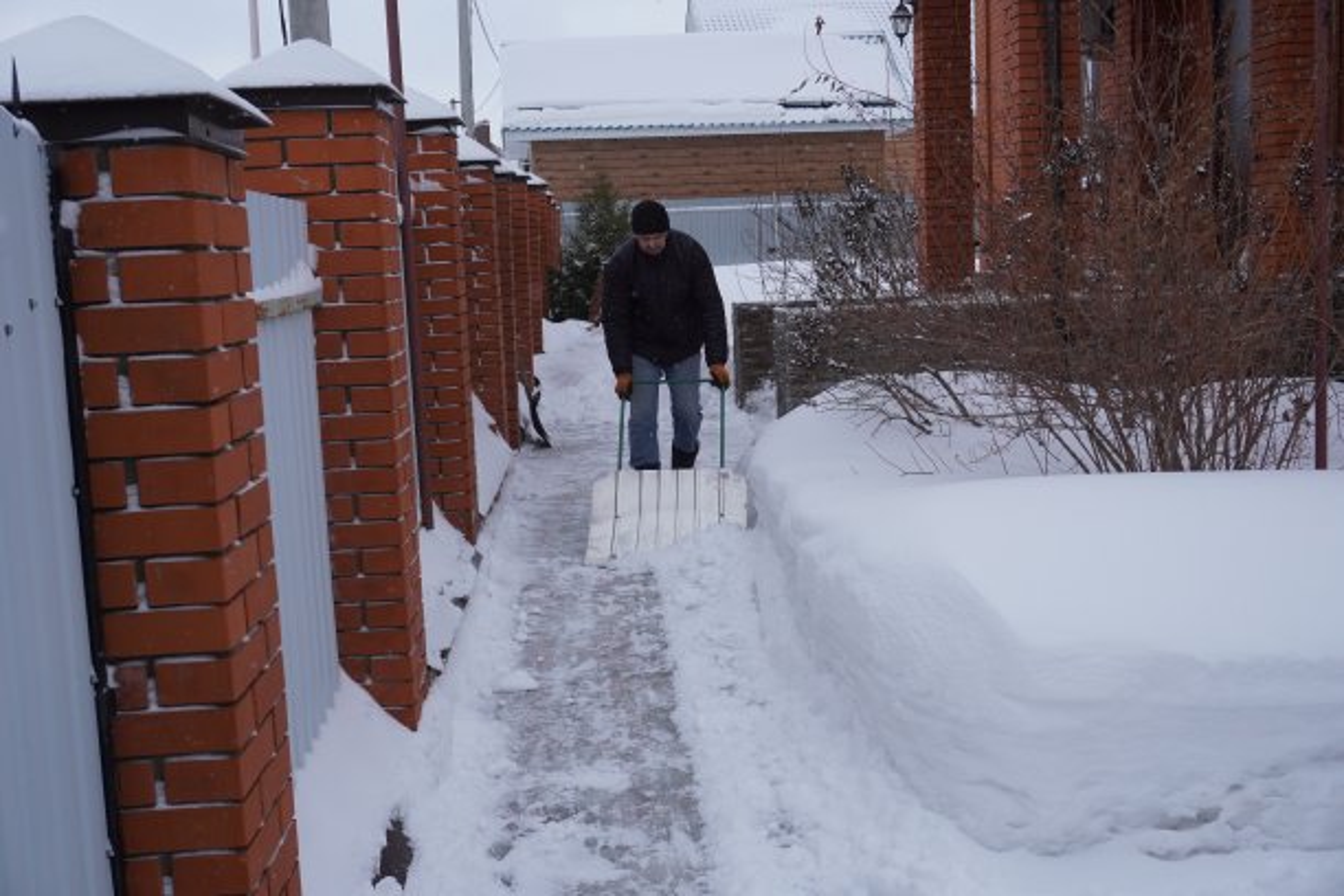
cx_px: 672
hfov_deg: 45.0
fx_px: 1624
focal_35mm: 44
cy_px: 448
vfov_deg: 30.8
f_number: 9
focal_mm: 29
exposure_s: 1/500
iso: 400
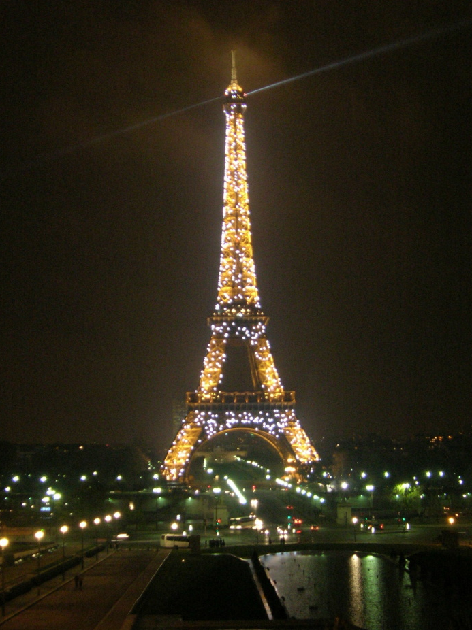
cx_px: 219
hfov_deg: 34.3
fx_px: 765
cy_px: 333
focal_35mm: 42
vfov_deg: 44.8
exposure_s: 1/3.9
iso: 200
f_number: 3
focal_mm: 6.4
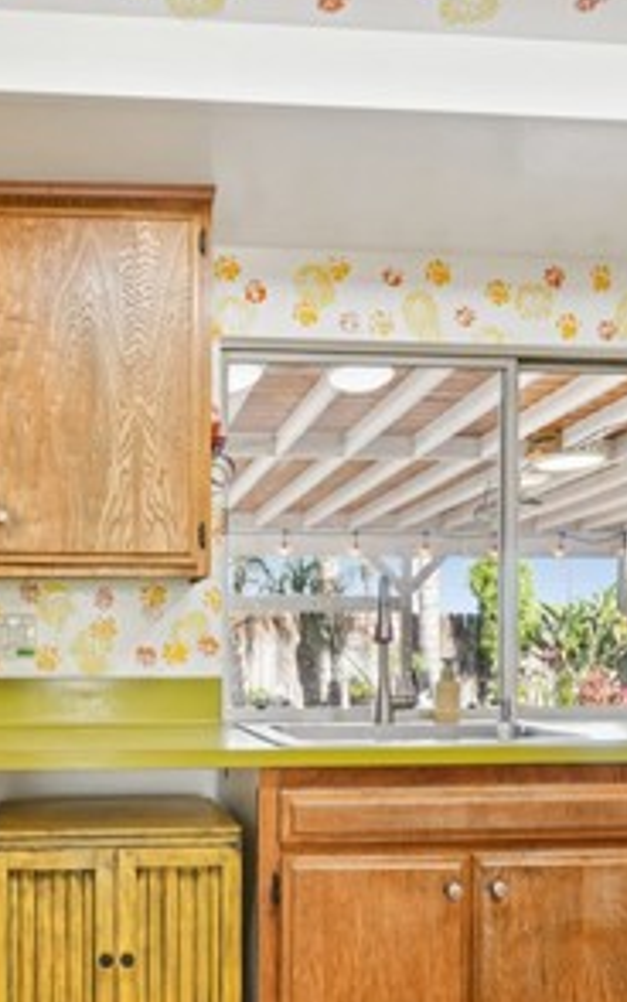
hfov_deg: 39.3
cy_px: 648
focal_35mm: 31
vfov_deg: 60.1
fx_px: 847
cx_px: 143
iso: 400
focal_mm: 14
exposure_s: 1/15
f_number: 8
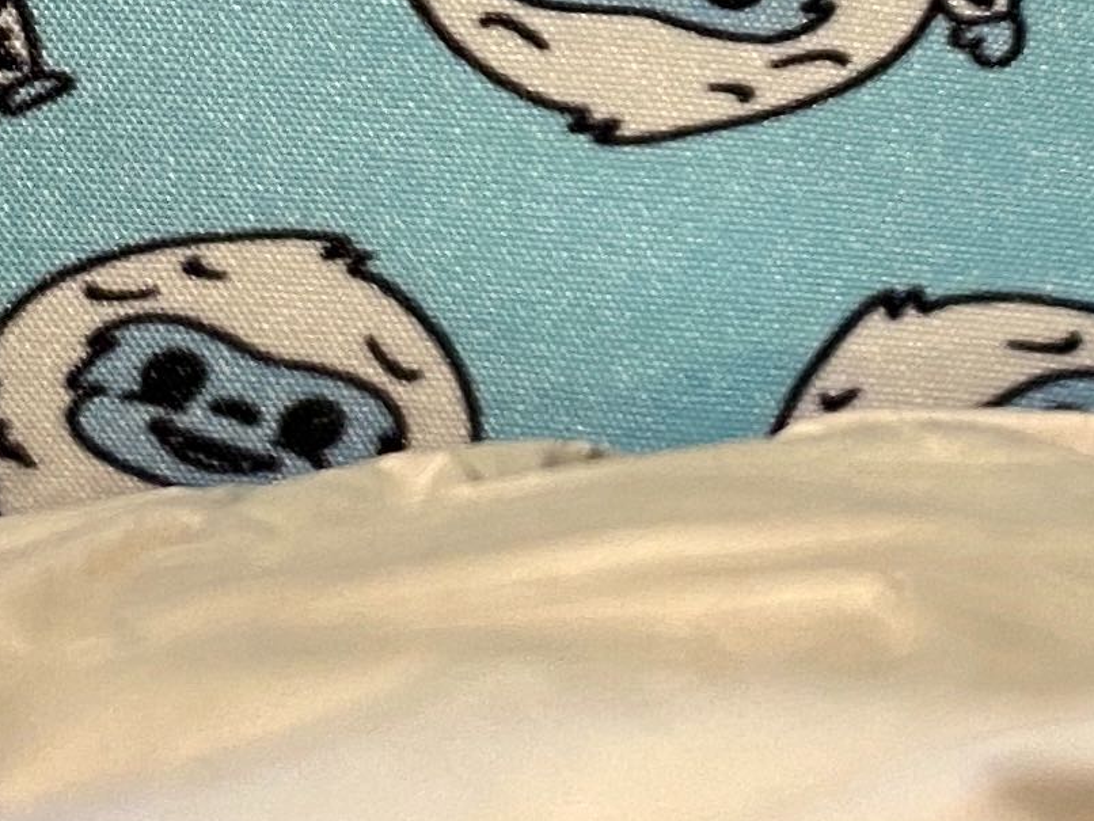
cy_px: -392
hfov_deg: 15.2
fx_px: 4110
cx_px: 555
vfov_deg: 11.0
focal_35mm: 130
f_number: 1.8
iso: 125
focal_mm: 4.25
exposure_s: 1/60
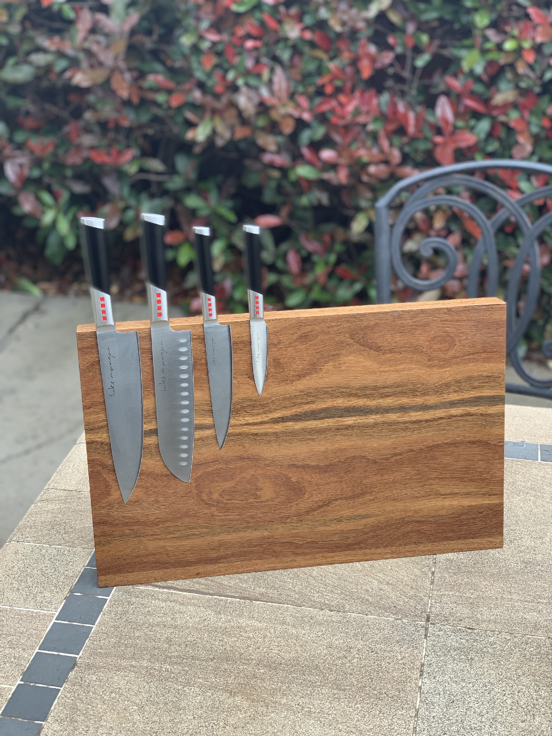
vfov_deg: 36.8
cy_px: 368
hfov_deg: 28.0
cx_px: 276
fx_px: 1105
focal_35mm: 52
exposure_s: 1/122
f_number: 2.4
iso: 20
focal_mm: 6
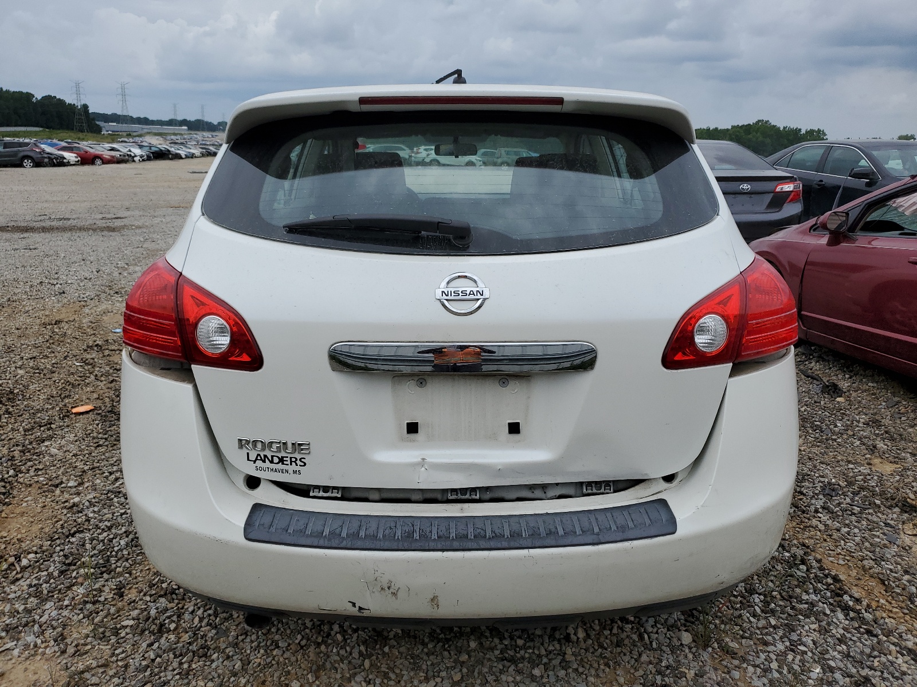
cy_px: 344
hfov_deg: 67.3
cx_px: 458
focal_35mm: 26
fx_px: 689
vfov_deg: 53.1
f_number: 1.5
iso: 50
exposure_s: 1/10000
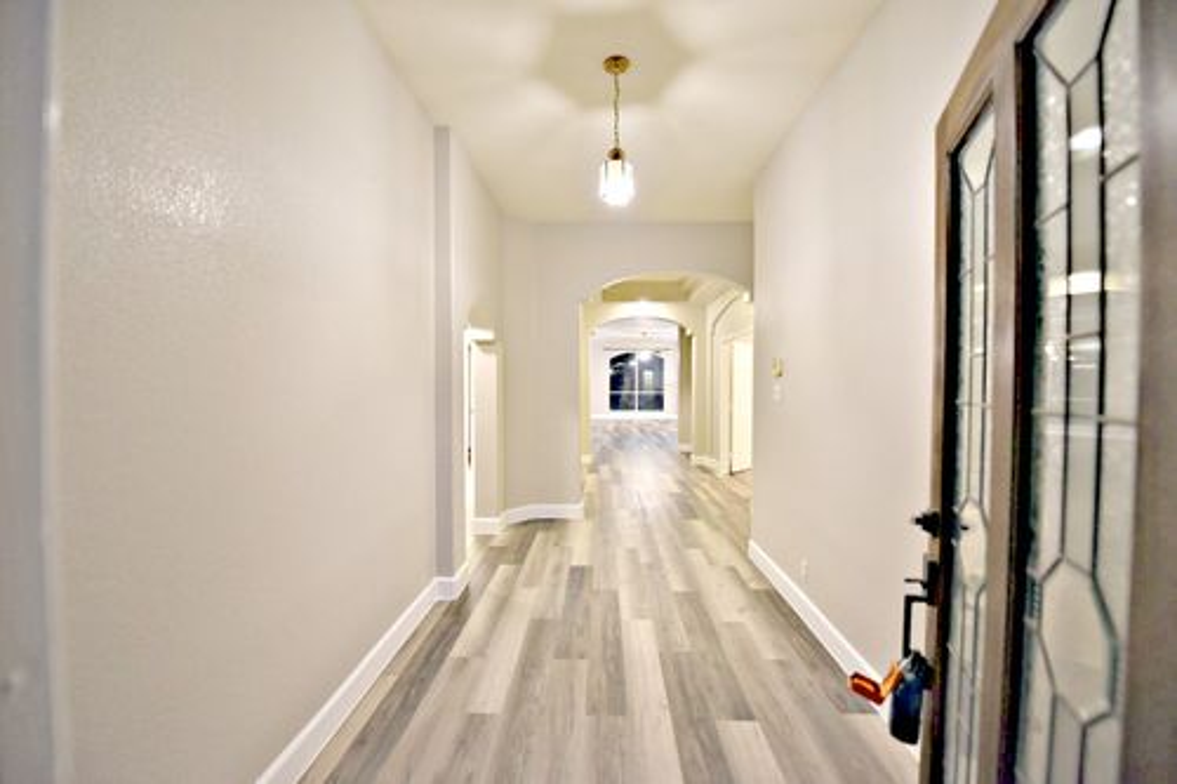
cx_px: 588
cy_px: 392
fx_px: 458
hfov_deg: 104.3
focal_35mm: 14
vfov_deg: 81.2
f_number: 2.8
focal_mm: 14
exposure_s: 1/60
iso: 1000
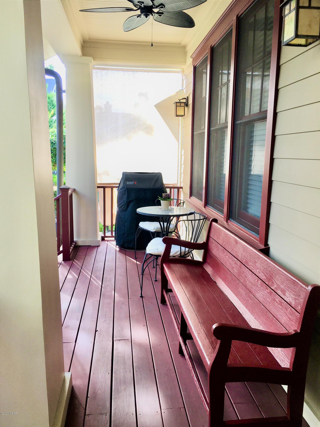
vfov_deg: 61.7
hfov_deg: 48.2
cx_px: 160
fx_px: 357
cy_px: 214
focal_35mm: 29
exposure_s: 1/121
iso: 25
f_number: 2.2
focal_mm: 4.15
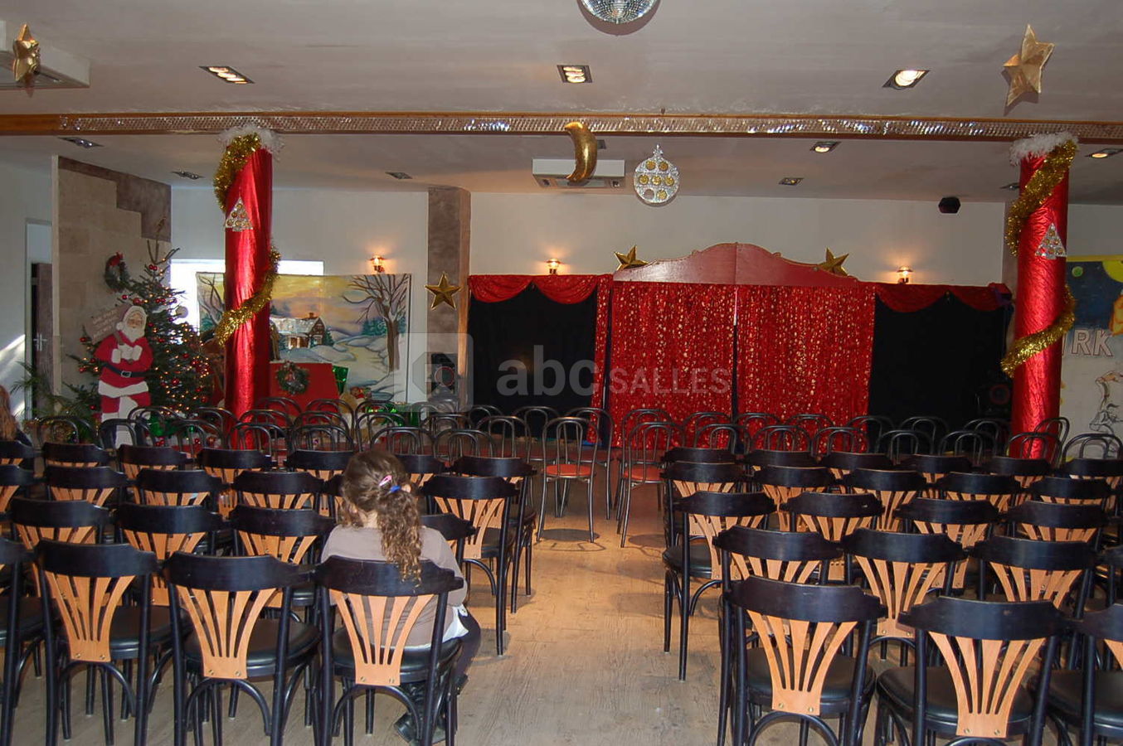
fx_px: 1028
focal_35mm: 33
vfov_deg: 39.9
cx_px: 562
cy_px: 373
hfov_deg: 57.3
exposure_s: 1/60
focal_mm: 22
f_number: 3.8
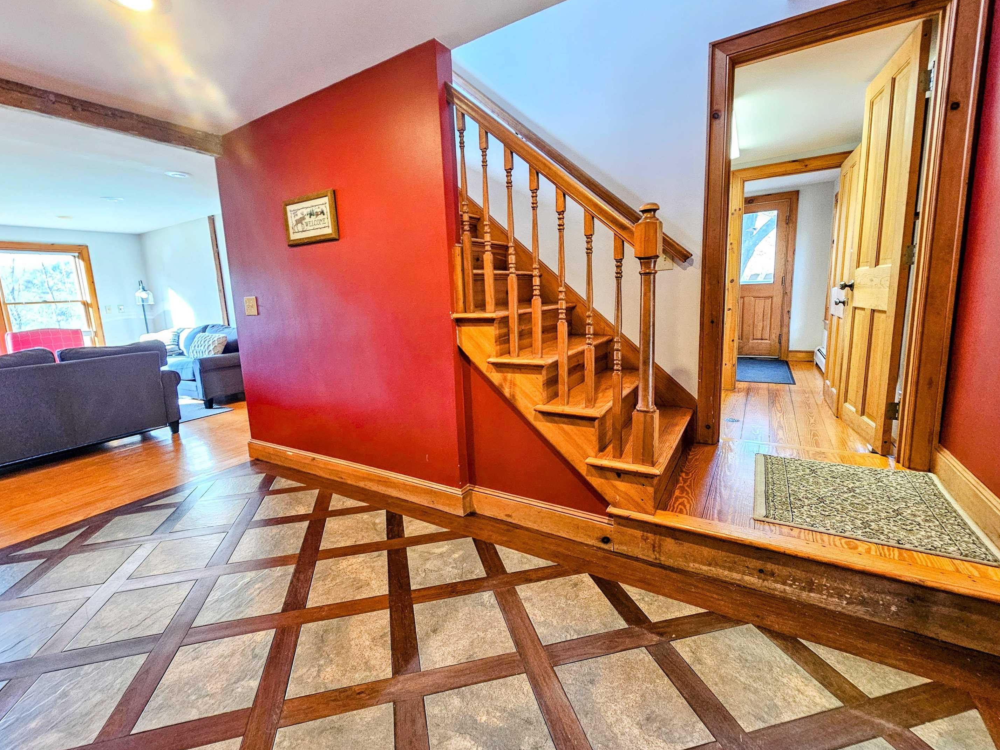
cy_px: 358
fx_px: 404
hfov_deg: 102.0
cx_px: 476
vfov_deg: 85.6
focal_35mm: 14
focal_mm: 2.2
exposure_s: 1/40
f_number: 2.2
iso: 400
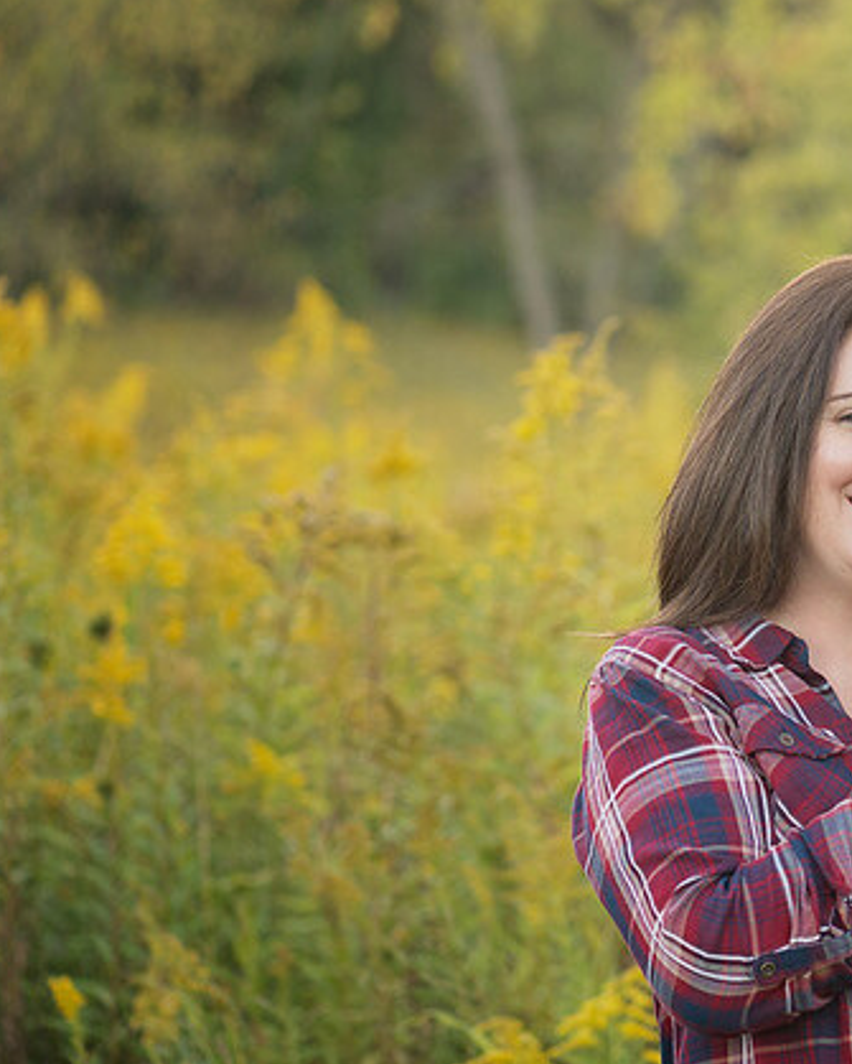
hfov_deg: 8.5
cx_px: 923
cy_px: 495
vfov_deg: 10.7
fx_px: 5699
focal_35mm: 181
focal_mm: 105
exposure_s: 1/500
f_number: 4
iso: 640
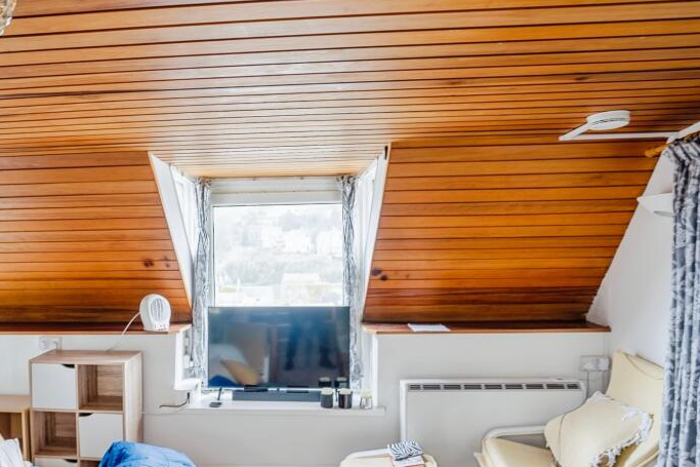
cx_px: 277
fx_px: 467
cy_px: 288
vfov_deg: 52.6
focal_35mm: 24
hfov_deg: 72.9
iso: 100
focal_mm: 16
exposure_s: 1/6
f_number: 5
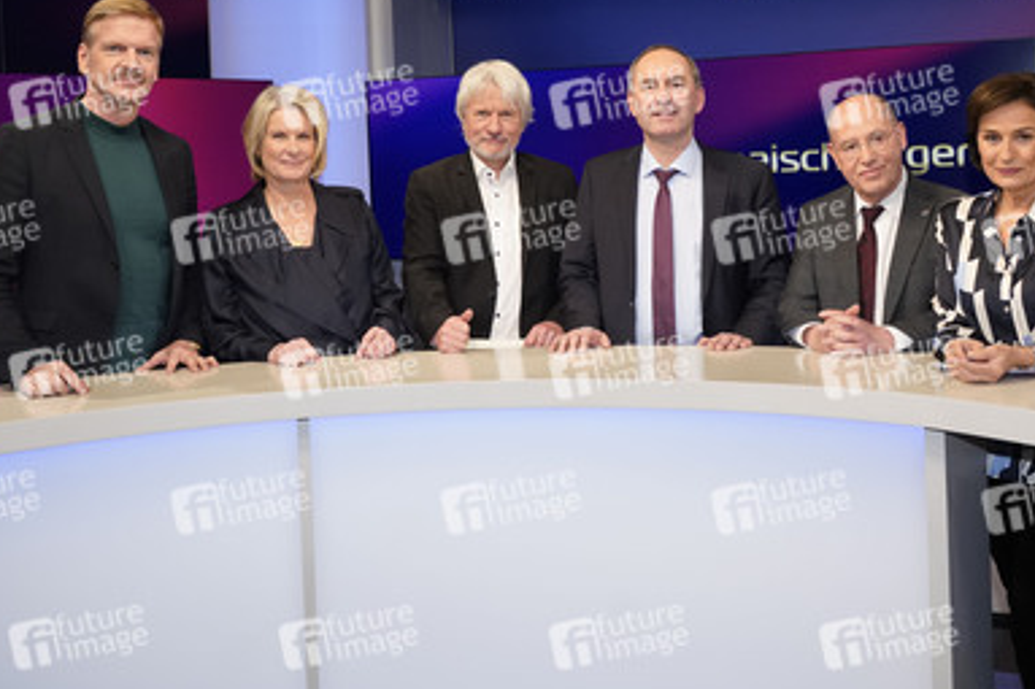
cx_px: 547
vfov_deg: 39.9
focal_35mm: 33
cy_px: 300
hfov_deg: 57.2
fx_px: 948
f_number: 5.6
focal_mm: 28
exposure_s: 1/125
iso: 2000
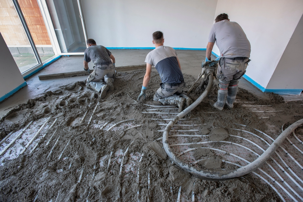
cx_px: 152
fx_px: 143
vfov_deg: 70.5
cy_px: 101
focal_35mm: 17
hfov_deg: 93.3
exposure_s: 1/50
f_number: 5.6
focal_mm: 17
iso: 800
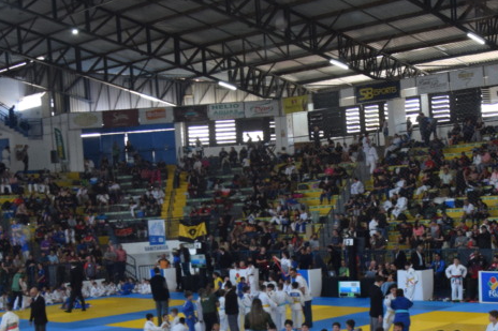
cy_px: 289
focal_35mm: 67
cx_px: 268
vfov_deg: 20.0
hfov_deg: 30.1
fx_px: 926
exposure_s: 1/80
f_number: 4.5
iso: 800
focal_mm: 18
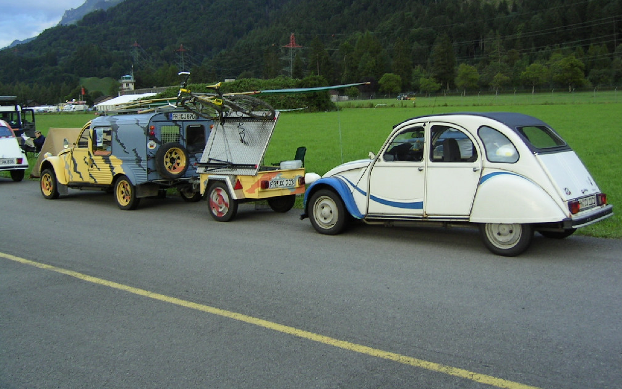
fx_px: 695
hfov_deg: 48.2
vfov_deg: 31.2
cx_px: 316
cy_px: 156
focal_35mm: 41
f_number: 3
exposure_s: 1/61.6
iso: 50
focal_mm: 6
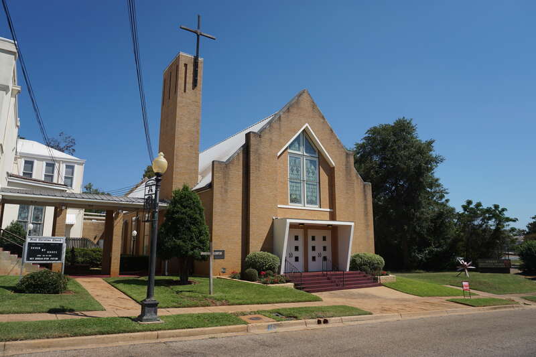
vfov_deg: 53.1
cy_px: 178
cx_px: 268
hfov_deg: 73.8
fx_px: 357
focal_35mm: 24
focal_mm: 16
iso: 100
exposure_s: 1/250
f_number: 9
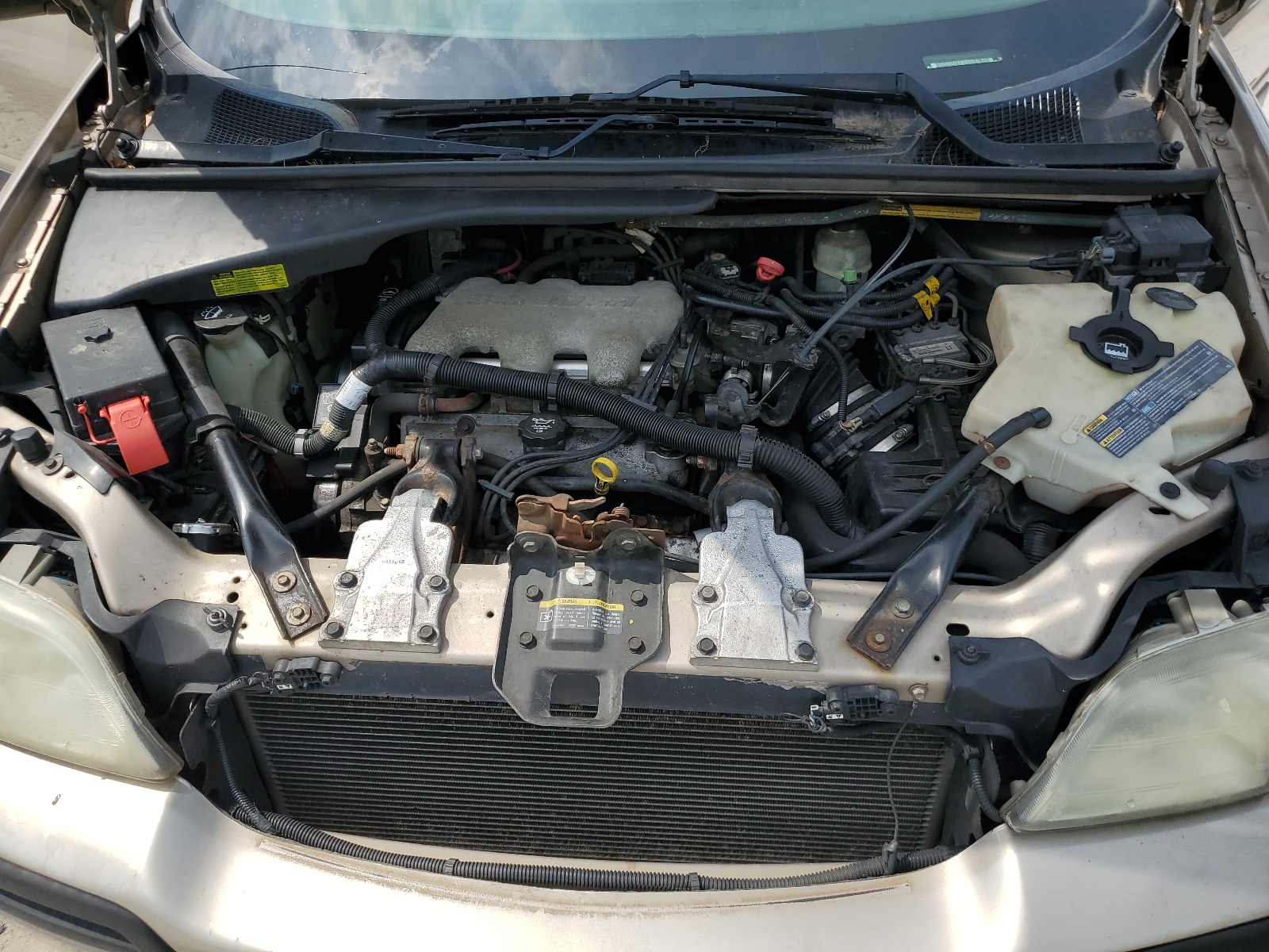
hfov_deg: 67.3
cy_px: 476
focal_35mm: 26
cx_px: 634
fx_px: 953
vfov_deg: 53.1
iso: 50
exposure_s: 1/3333
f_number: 1.5
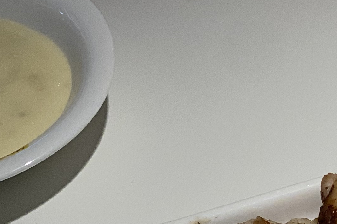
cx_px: 425
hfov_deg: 9.9
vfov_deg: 6.6
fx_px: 1910
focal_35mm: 204
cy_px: 386
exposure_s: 1/120
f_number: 2.4
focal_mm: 6
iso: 80
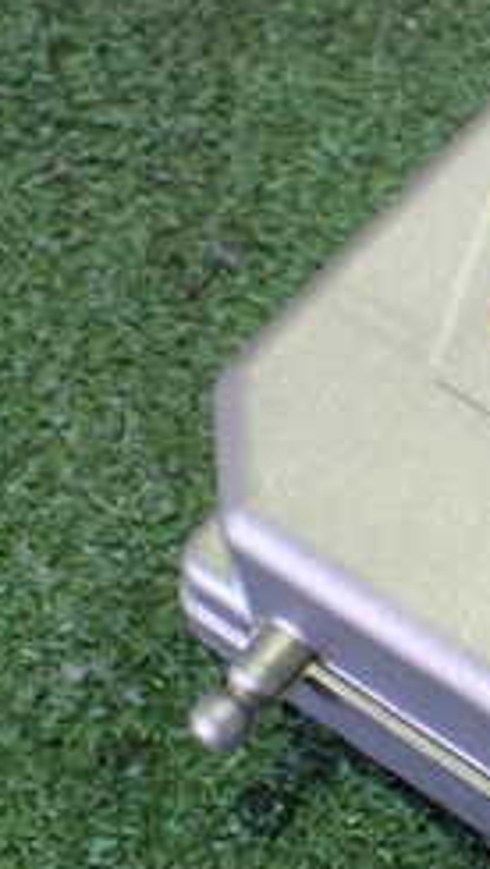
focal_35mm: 80
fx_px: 1846
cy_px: 387
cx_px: 813
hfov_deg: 13.8
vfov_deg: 26.5
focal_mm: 5.4
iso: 800
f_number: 2.3
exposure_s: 1/50
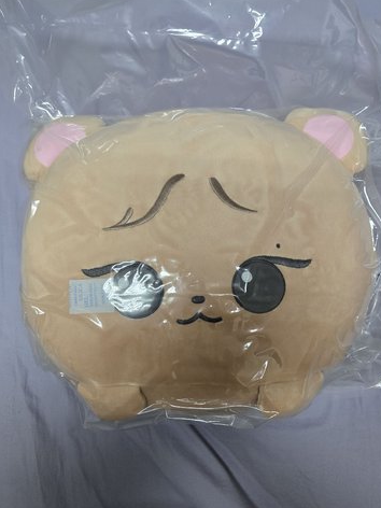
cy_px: 246
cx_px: 197
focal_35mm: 26
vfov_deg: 67.3
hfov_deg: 53.1
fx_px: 382
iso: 400
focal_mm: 6.3
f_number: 1.7
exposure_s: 1/120
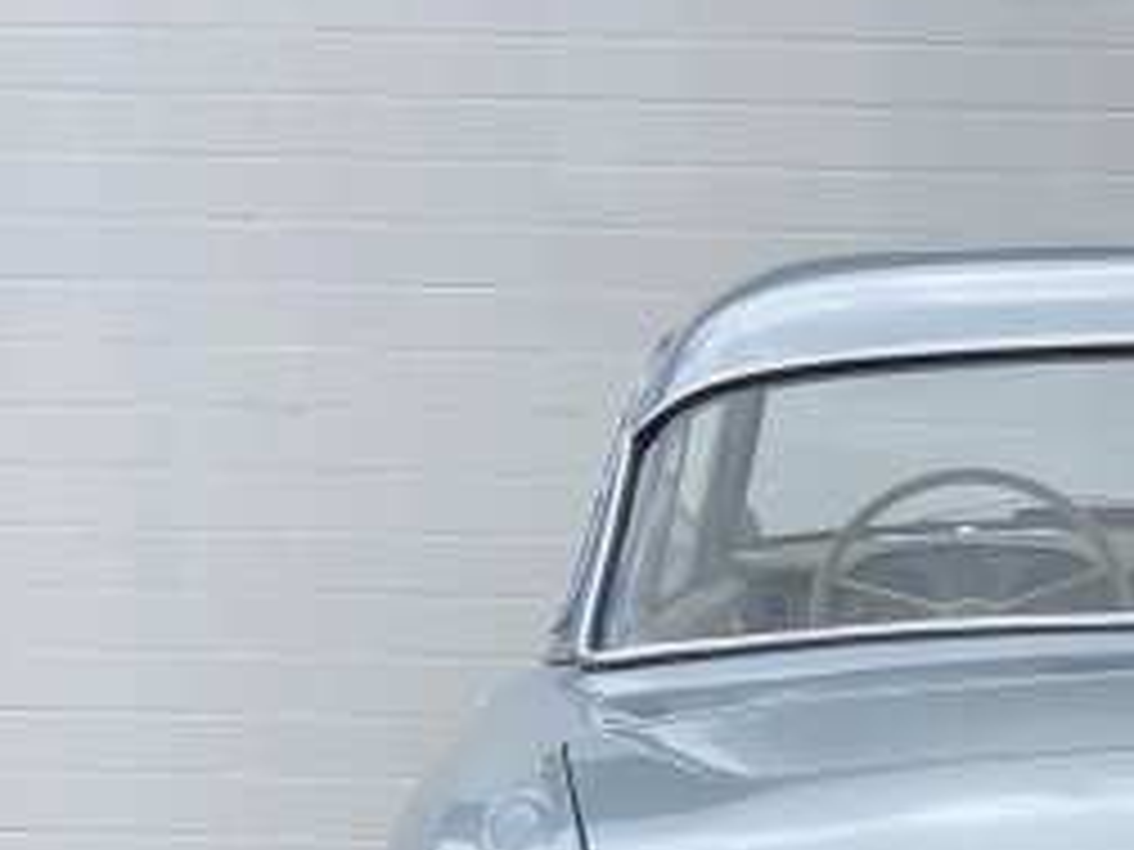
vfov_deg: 11.0
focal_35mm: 132
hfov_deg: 14.5
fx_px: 4324
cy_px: 1030
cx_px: 1287
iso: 16
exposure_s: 1/940
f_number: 2.4
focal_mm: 6
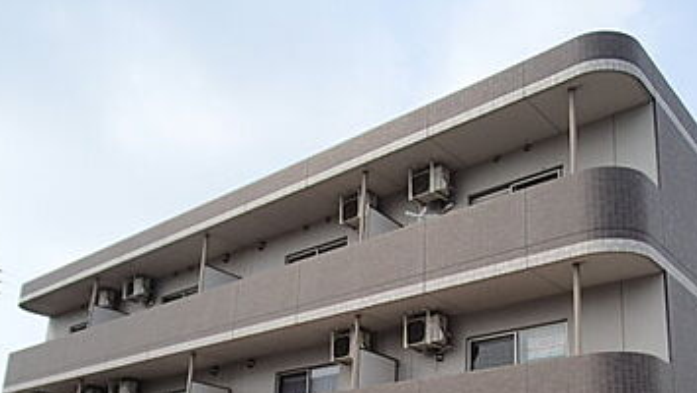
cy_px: 355
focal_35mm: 39
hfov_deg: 51.2
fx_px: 721
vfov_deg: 29.2
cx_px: 422
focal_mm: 4.4
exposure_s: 1/200
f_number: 8
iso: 100
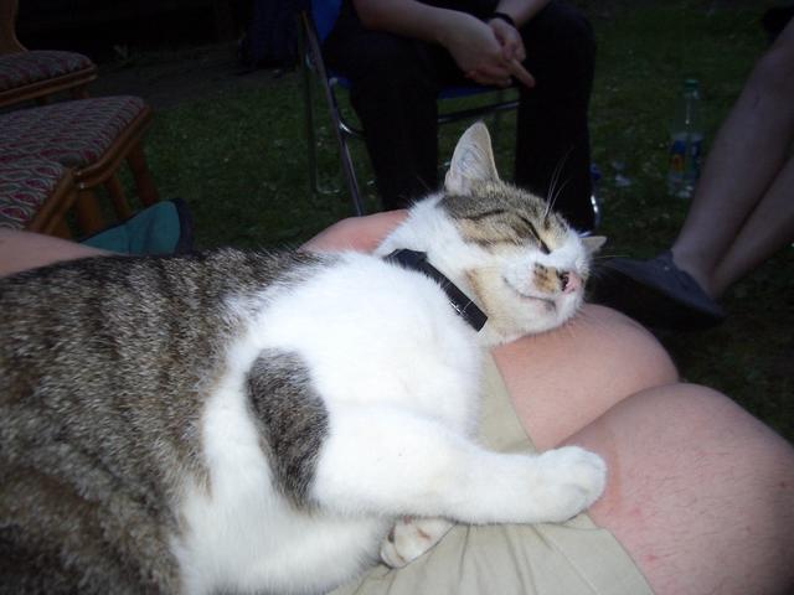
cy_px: 298
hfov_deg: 52.6
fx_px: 803
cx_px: 397
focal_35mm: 35
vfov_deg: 40.7
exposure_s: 1/40
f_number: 2.6
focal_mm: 5.8
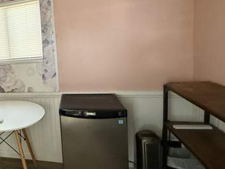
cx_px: -6
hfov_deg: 46.3
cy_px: 69
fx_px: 208
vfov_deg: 44.0
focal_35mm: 32
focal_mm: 2.22
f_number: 2.2
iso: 400
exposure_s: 1/60
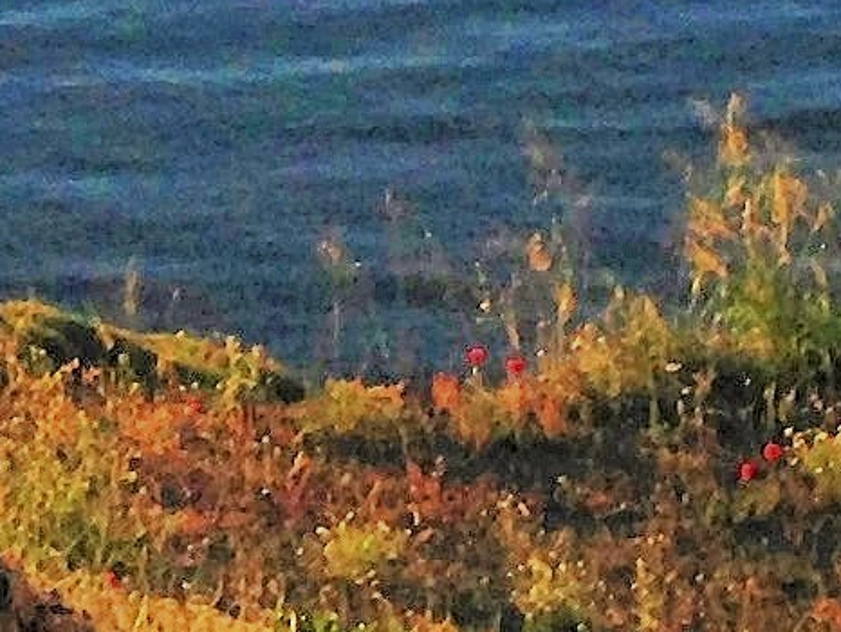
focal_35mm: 231
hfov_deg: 7.8
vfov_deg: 5.9
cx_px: -1285
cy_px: -1390
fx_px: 5615
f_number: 2.4
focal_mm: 4.12
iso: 50
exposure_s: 1/1695
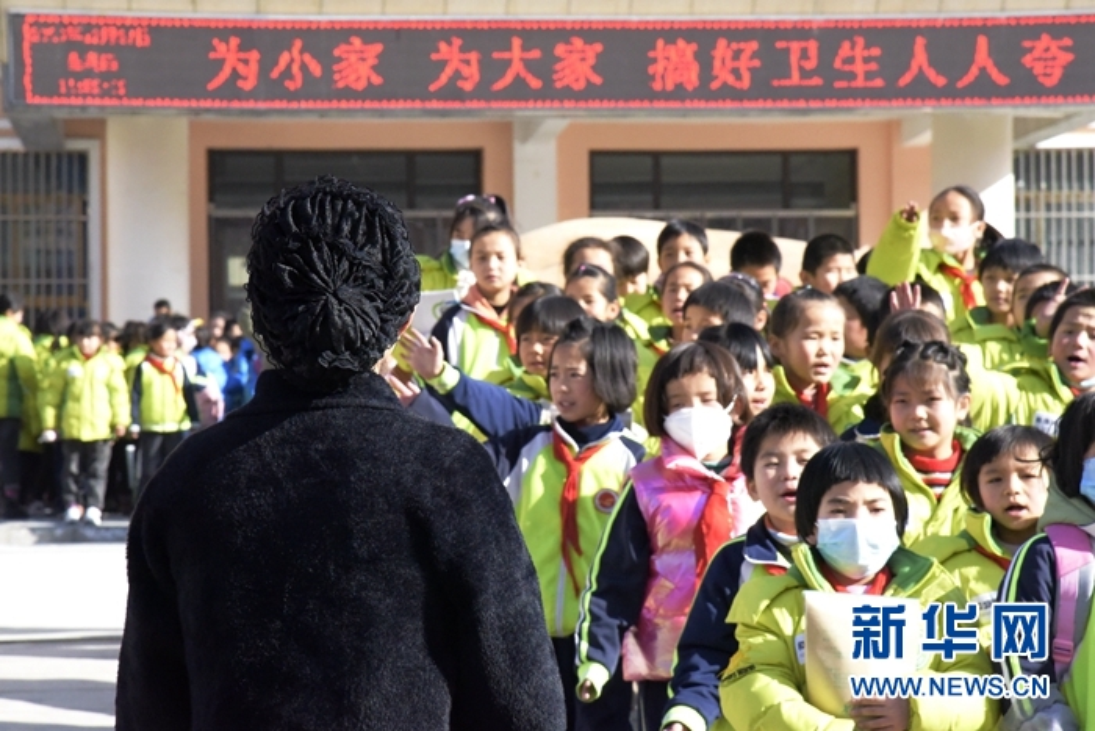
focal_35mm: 120
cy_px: 366
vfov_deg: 11.4
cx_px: 548
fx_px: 3651
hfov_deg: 17.1
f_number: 14
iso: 12800
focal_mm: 120
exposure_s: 1/3200
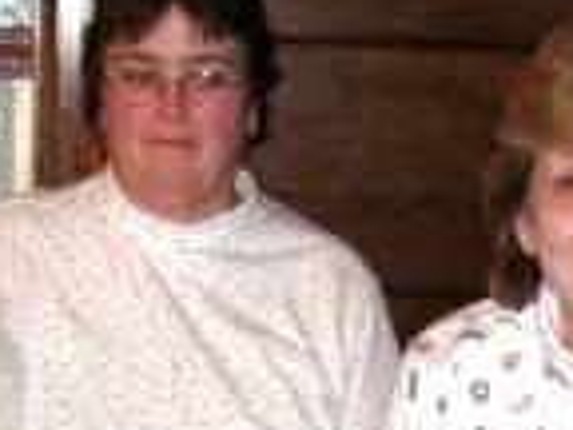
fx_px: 1904
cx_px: 235
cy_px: 522
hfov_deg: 17.1
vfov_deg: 12.6
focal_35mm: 115
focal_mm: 6
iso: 80
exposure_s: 1/60
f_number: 2.7
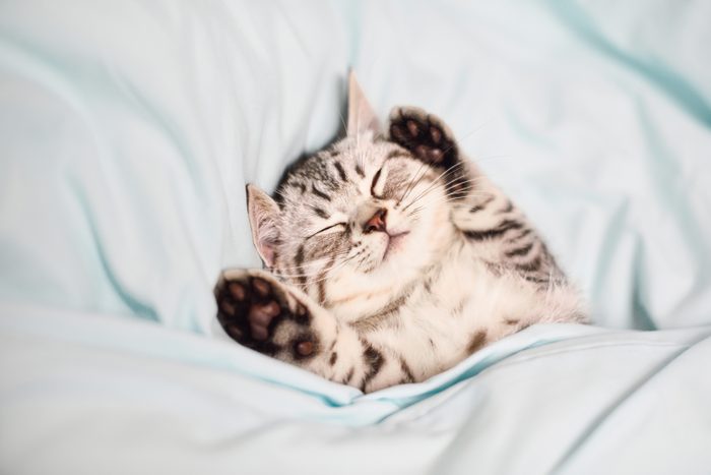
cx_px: 356
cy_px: 238
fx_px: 988
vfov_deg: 27.0
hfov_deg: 39.6
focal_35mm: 50
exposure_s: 1/60
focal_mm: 50
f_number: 2
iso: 1000
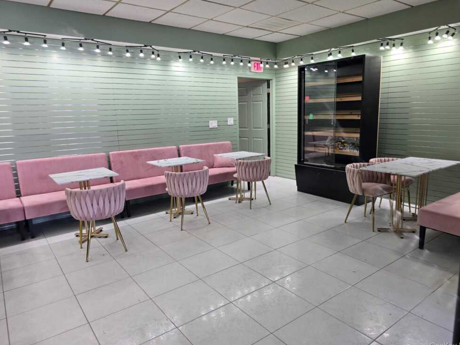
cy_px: 171
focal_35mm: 24
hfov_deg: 71.6
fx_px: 319
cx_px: 237
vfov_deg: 56.8
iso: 200
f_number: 1.7
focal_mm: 6.3
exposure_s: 1/120
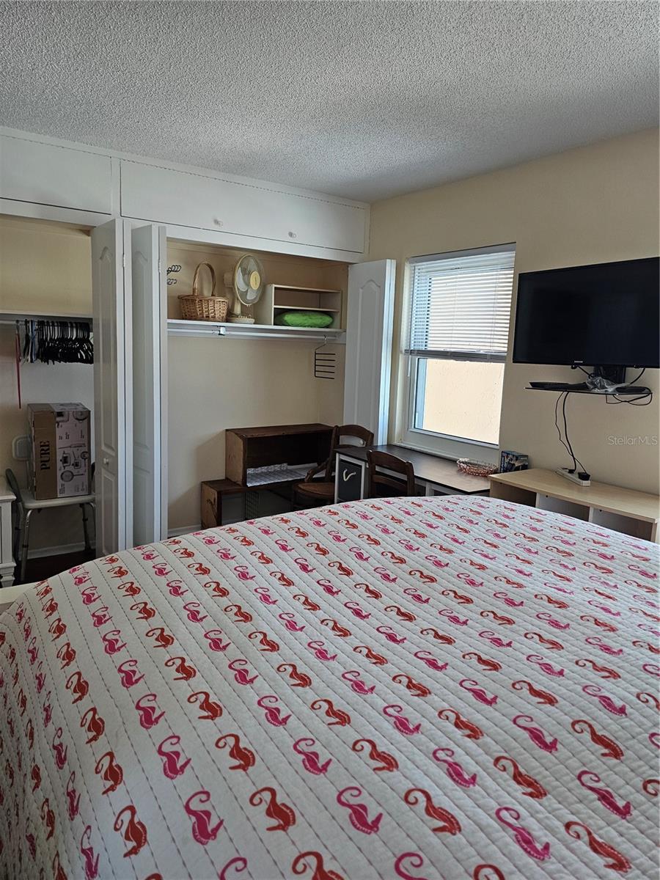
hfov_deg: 58.9
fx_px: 585
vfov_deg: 73.9
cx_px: 330
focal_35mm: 23
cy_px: 440
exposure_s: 1/180
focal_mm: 6.3
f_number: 1.7
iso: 160
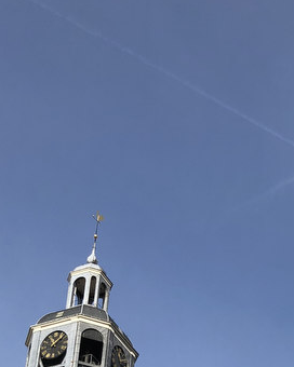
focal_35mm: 75
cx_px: 248
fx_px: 816
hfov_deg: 20.1
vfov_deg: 22.5
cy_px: 489
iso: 20
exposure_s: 1/2315
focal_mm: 3.99
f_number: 1.8
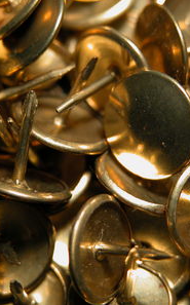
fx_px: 1271
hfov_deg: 8.6
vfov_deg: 13.7
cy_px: 152
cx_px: 103
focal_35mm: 153
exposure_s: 1/60.2
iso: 100
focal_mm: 27.3
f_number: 3.7
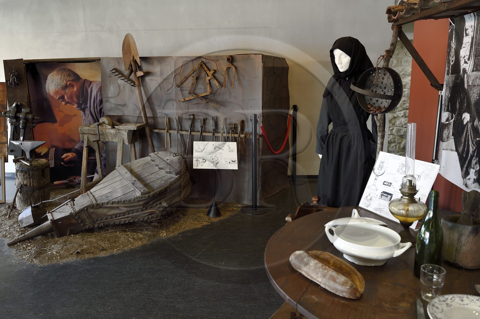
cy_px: 160
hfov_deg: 60.3
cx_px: 240
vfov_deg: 42.3
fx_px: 413
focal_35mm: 31
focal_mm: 31
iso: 1600
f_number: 5.6
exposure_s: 1/40
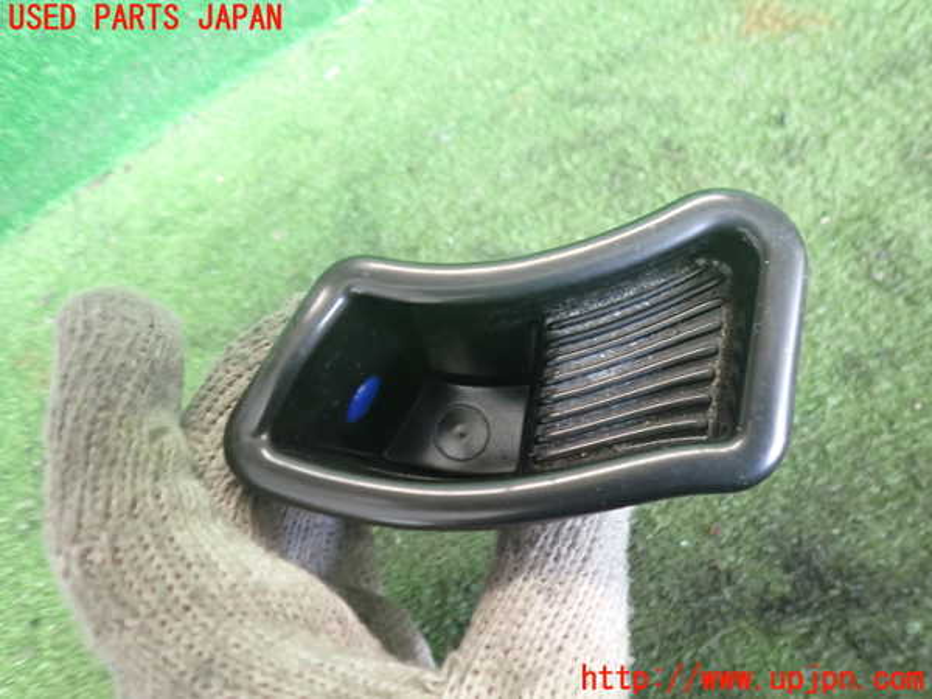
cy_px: 350
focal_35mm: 25
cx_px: 466
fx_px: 673
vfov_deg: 54.9
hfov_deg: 69.4
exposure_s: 1/30
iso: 320
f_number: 2
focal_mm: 4.5
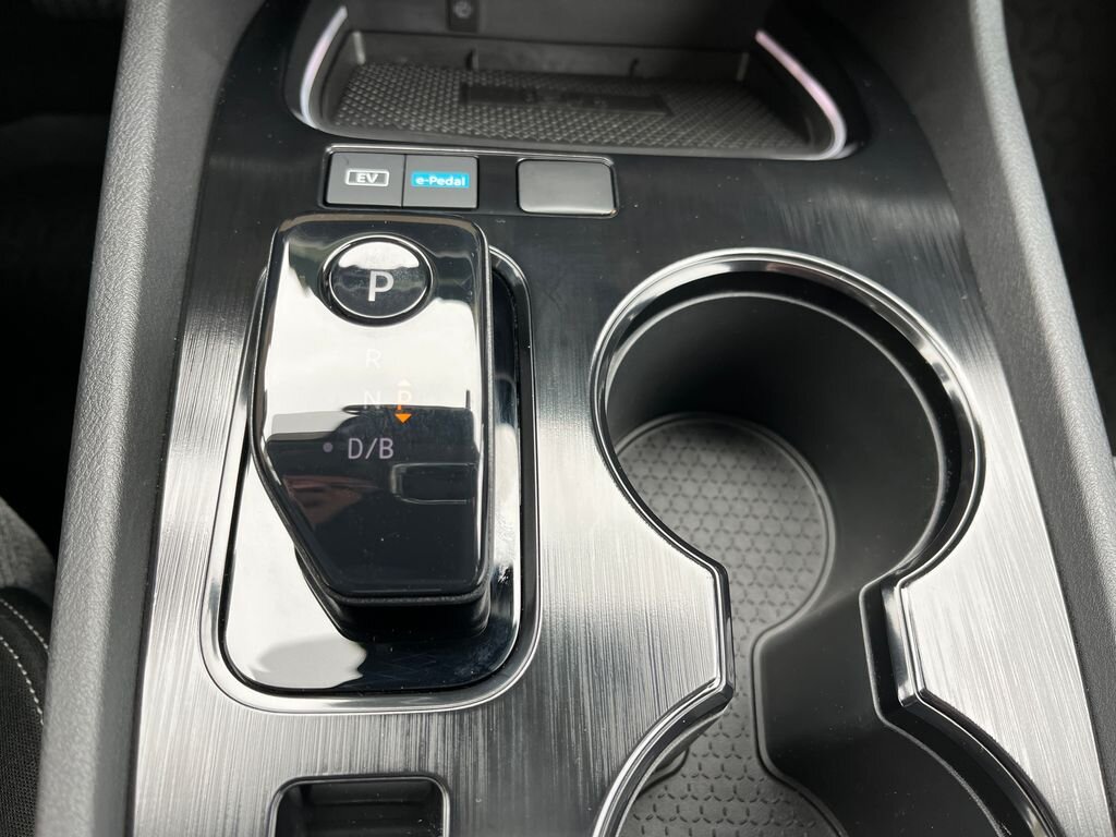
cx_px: 558
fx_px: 838
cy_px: 418
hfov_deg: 67.3
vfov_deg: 53.1
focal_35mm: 26
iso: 80
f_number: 1.6
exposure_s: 1/100
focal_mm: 5.1
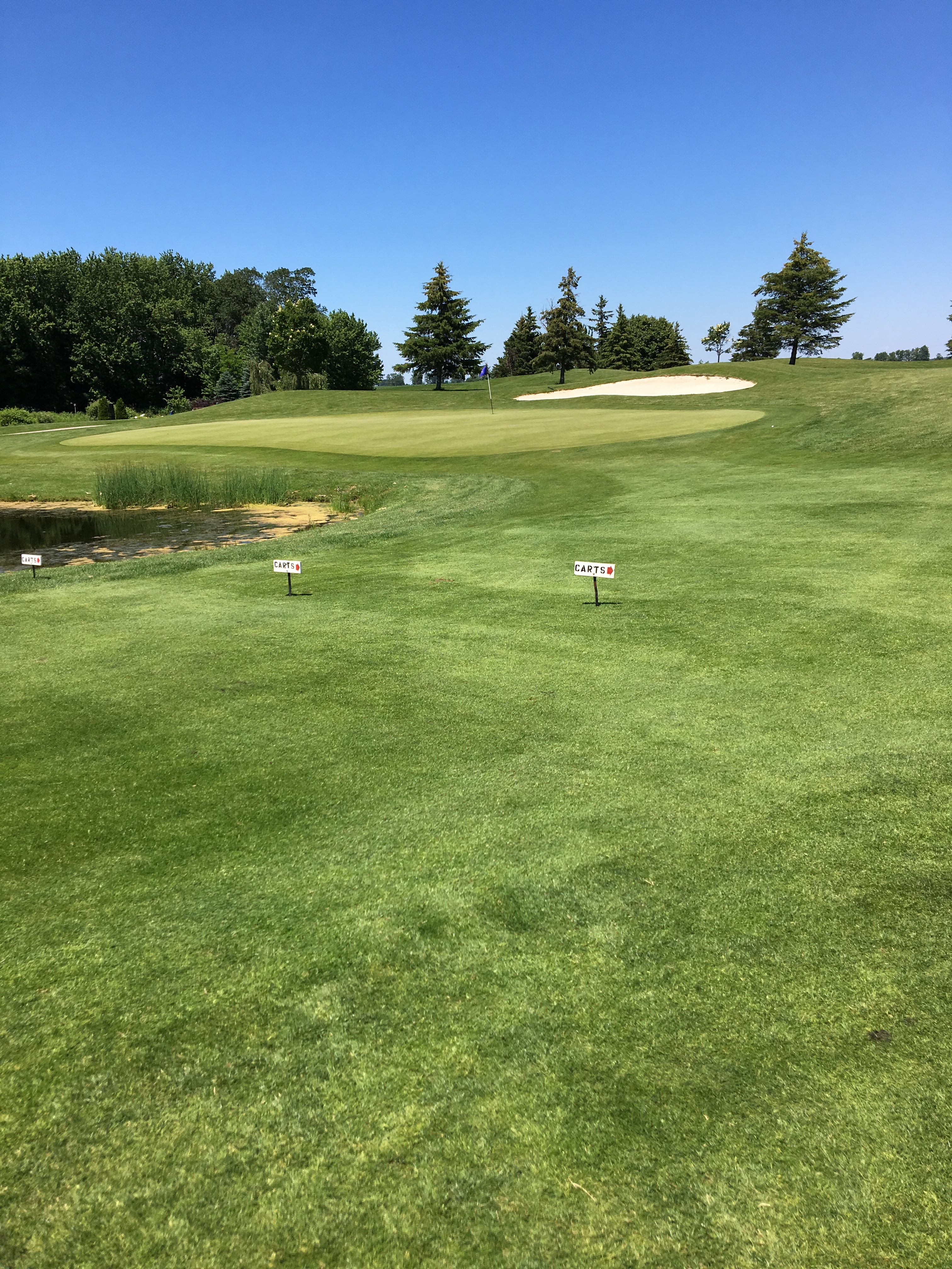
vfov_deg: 61.7
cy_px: 634
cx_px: 476
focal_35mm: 29
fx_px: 1063
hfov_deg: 48.2
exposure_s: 1/1923
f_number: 2.2
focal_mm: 4.15
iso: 25
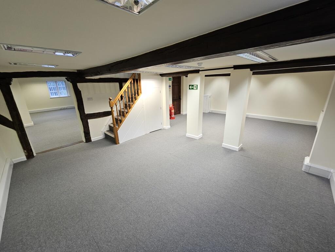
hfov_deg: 106.2
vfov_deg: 89.9
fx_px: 126
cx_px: 168
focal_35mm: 13
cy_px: 126
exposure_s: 1/50
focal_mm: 2.2
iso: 100
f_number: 2.2
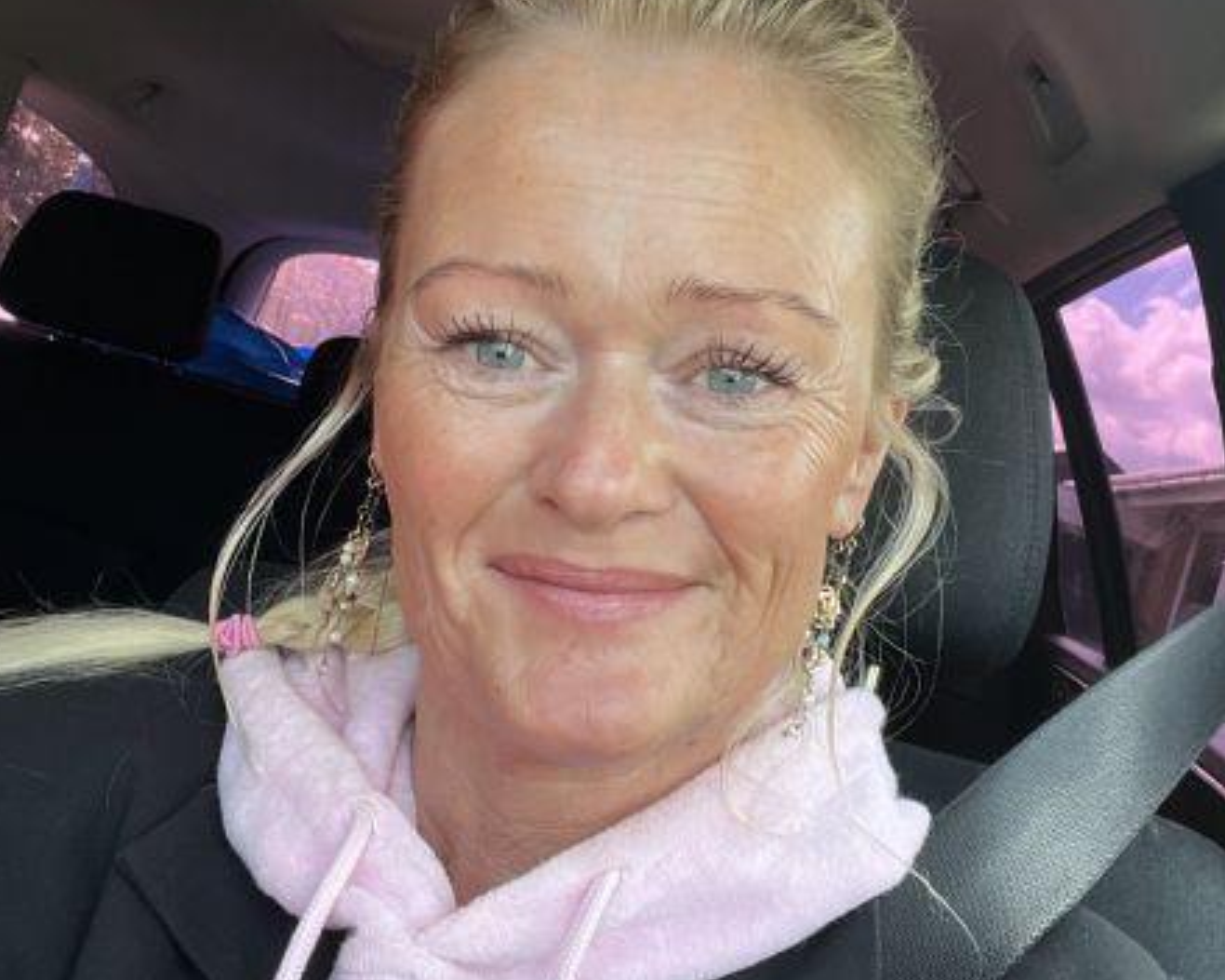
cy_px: 399
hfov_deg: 45.8
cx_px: 606
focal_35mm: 40
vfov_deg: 37.2
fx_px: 1450
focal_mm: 2.71
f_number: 2.2
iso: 50
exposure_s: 1/121
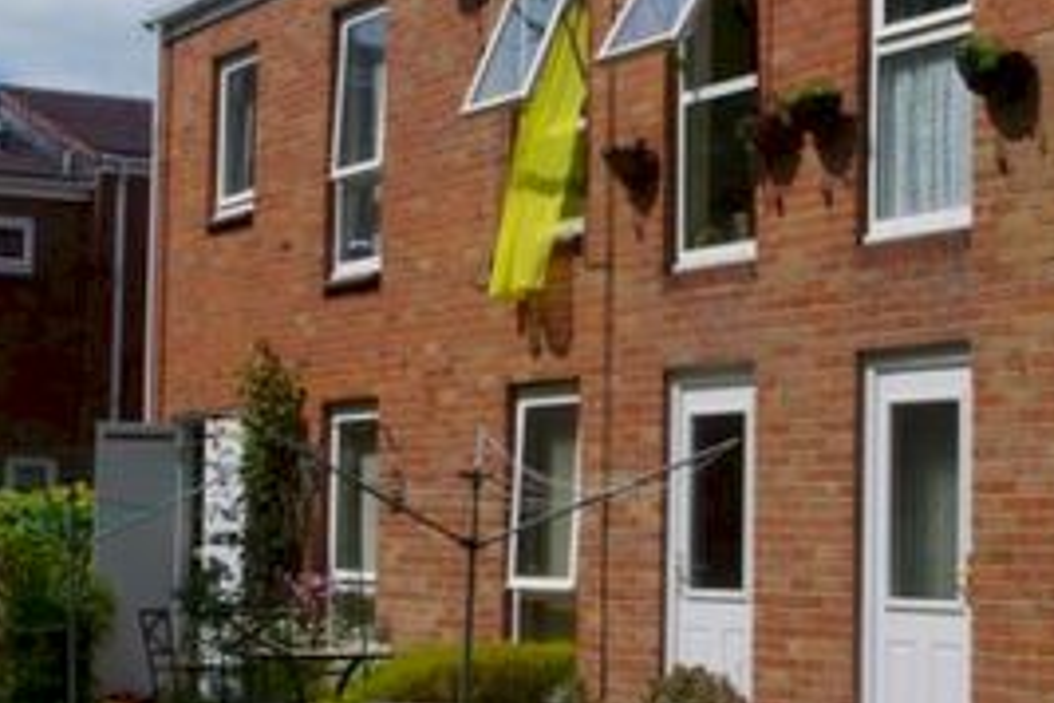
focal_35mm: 89
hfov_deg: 22.8
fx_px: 2606
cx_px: 655
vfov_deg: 15.4
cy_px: 314
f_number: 14
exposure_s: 1/640
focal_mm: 23.13
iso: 800
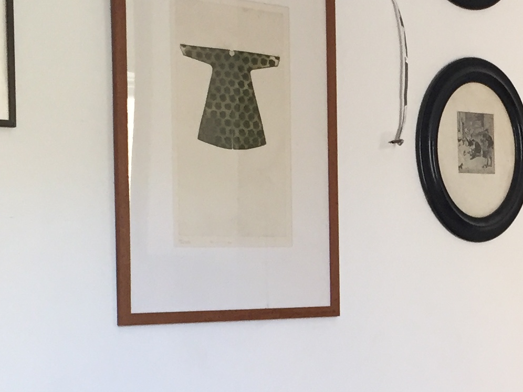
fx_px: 1435
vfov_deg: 15.5
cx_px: 505
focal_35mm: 95
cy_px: 273
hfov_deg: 20.1
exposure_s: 1/33
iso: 80
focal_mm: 4.15
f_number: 2.2
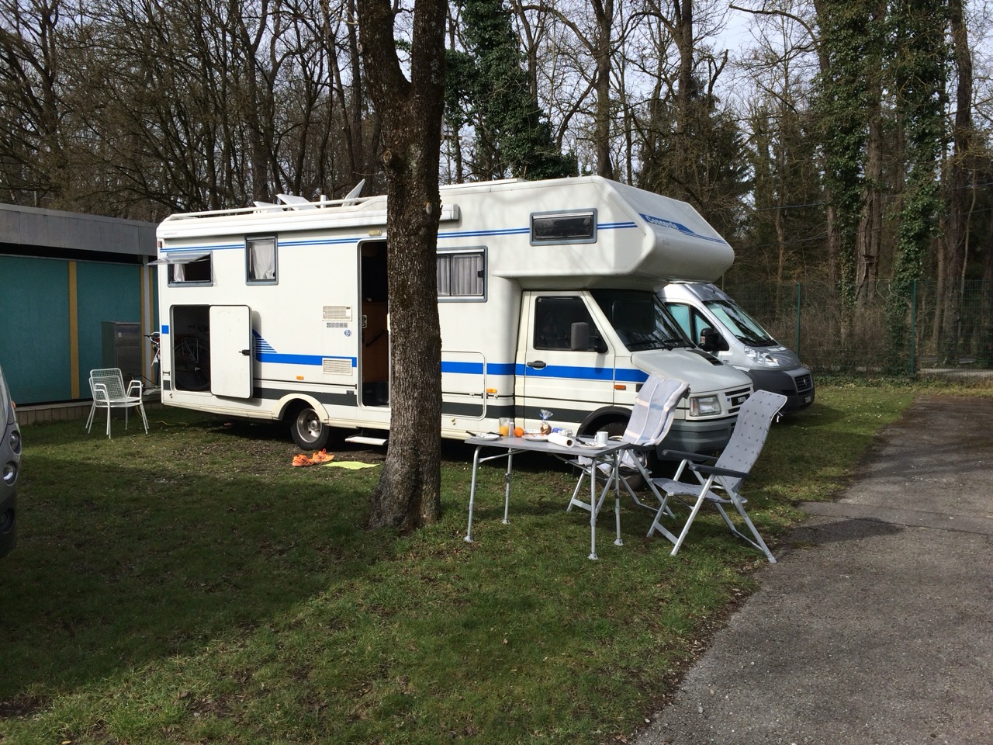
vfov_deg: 48.2
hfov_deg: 61.7
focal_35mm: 29
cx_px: 496
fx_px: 832
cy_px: 372
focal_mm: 4.15
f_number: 2.2
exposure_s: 1/1866
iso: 32
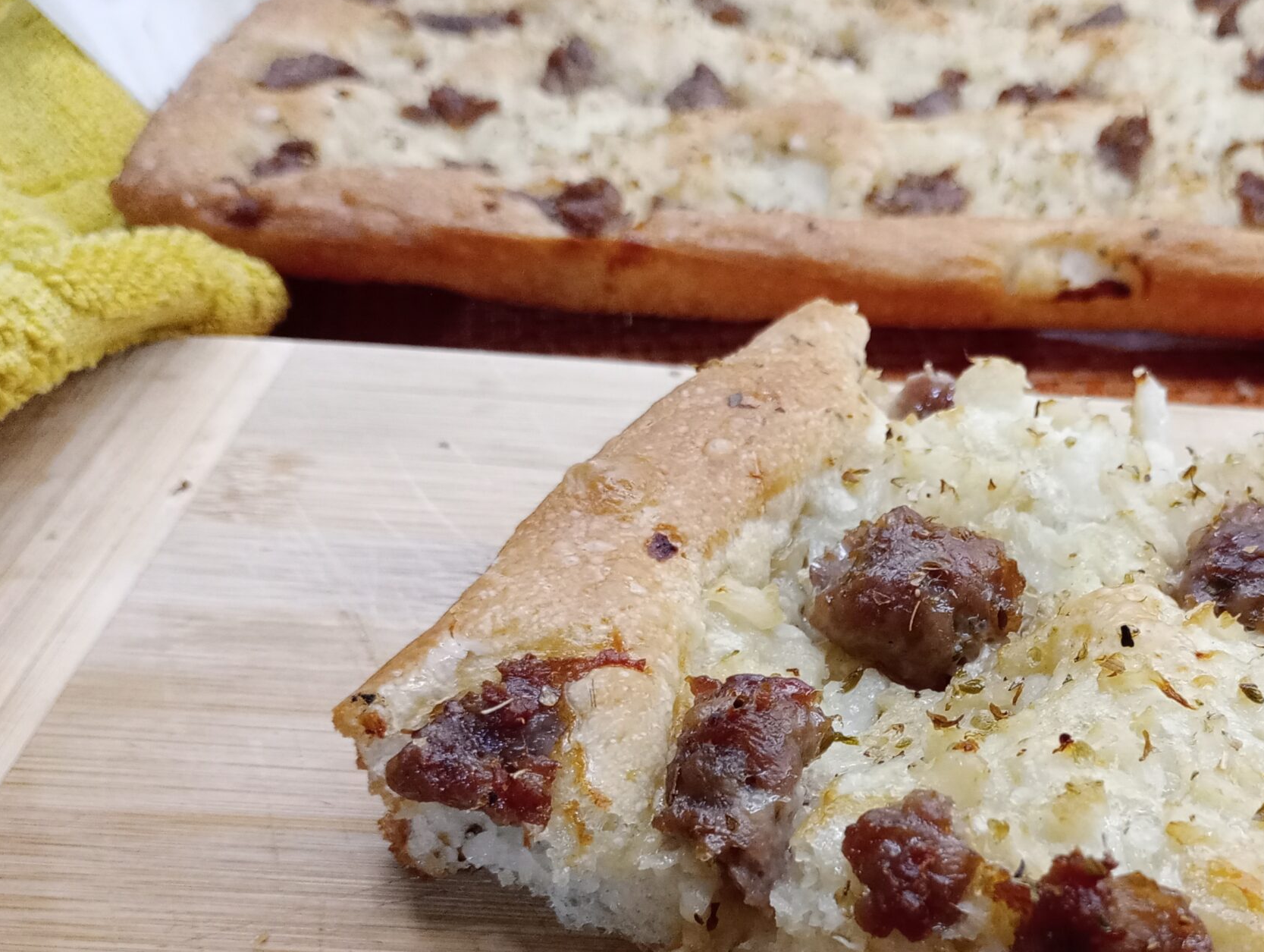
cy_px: 688
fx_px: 1572
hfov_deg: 42.4
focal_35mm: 43
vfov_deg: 33.2
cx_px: 955
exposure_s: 1/33.3
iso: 768
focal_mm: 4.27
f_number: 1.8
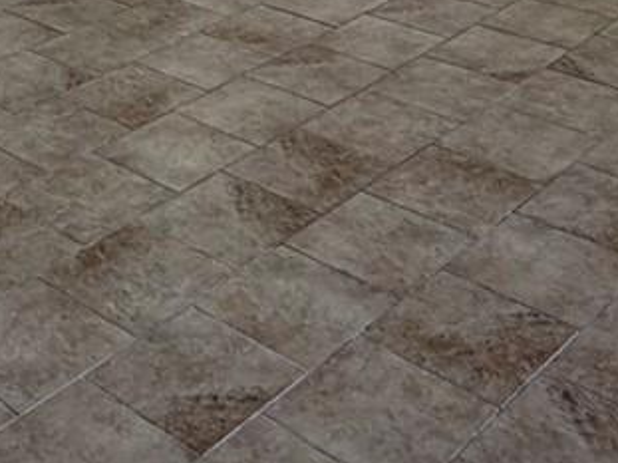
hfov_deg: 26.3
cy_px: -266
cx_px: 85
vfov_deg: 17.9
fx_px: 1285
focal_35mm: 72
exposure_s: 1/120
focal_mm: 2.22
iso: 50
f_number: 2.2
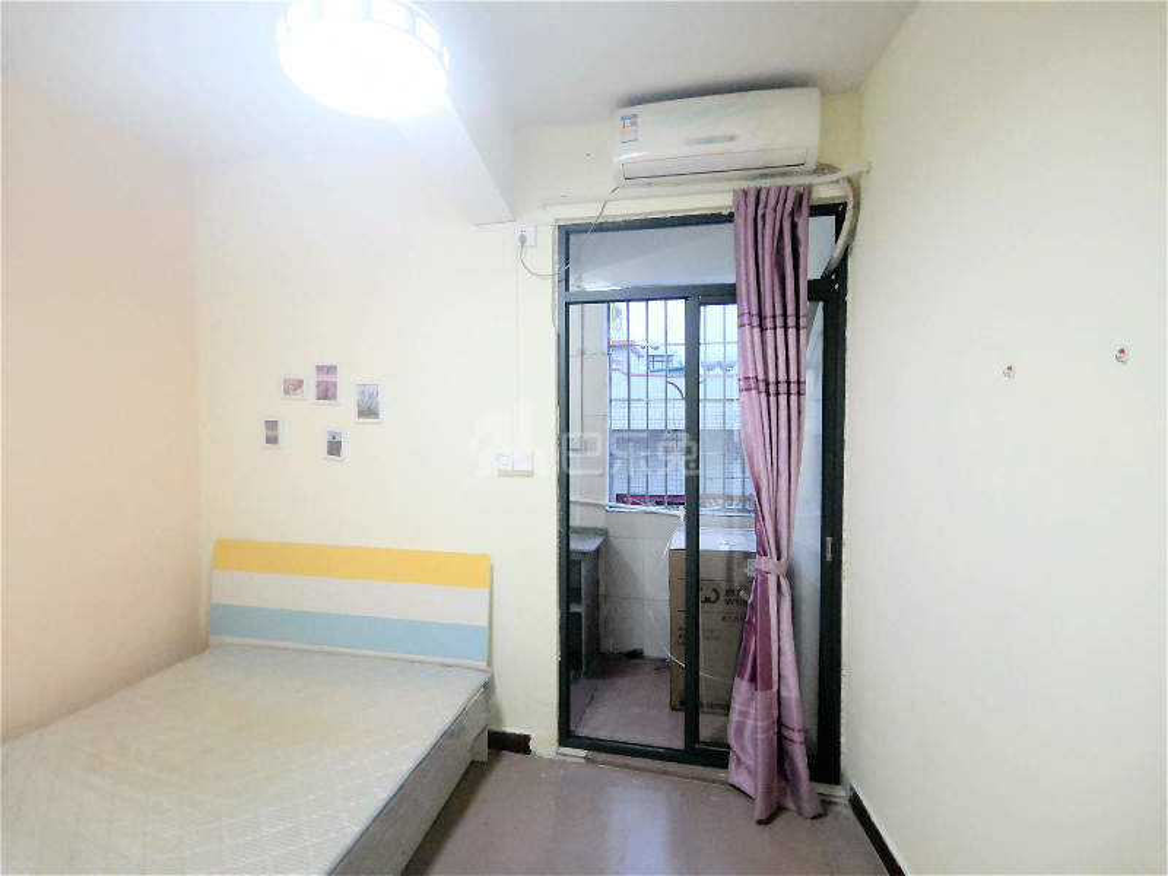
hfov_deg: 91.0
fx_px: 574
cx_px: 584
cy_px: 438
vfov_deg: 74.7
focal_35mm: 17
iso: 400
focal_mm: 2.26
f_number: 2.2
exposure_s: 1/25
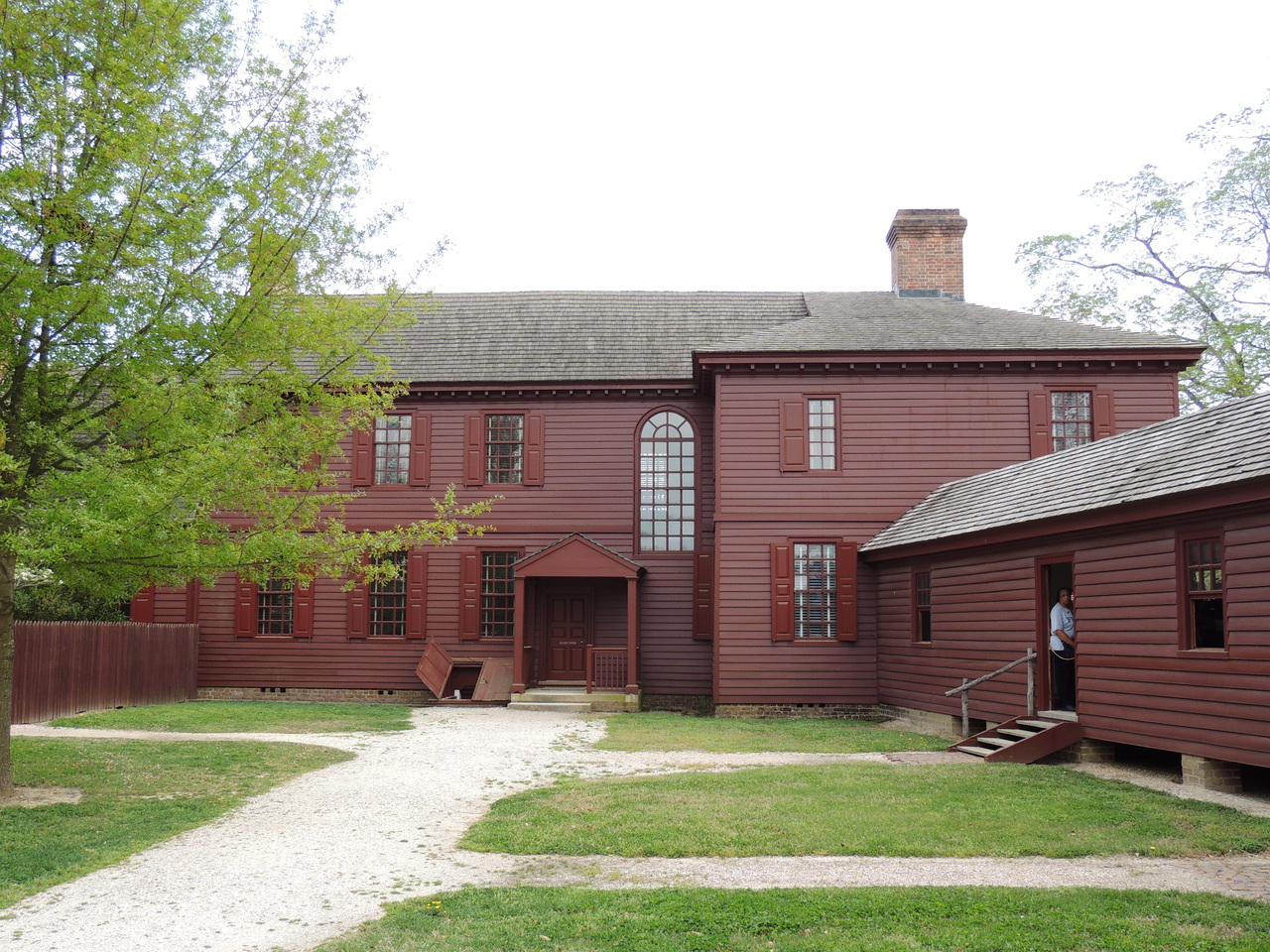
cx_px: 635
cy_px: 476
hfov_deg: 52.6
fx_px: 1284
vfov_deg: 40.7
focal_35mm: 35
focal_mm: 6.2
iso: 100
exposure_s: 1/320
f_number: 3.3
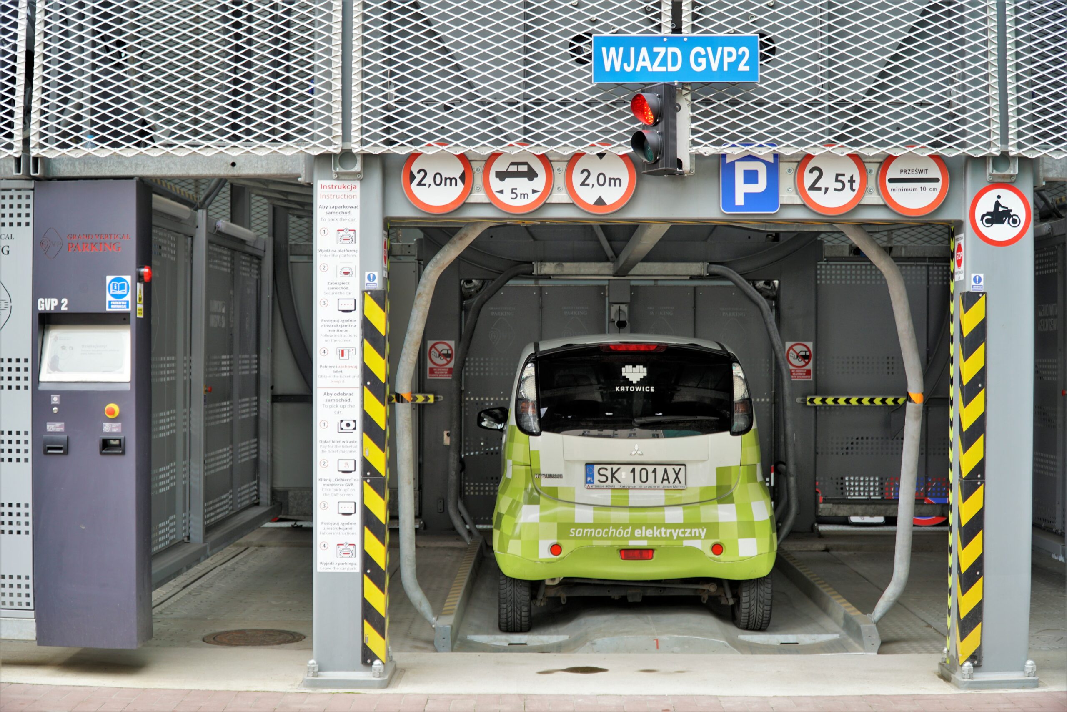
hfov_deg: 41.1
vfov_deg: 28.1
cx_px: 534
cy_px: 356
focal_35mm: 48
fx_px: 1423
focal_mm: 32
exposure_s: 1/80
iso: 100
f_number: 4.5
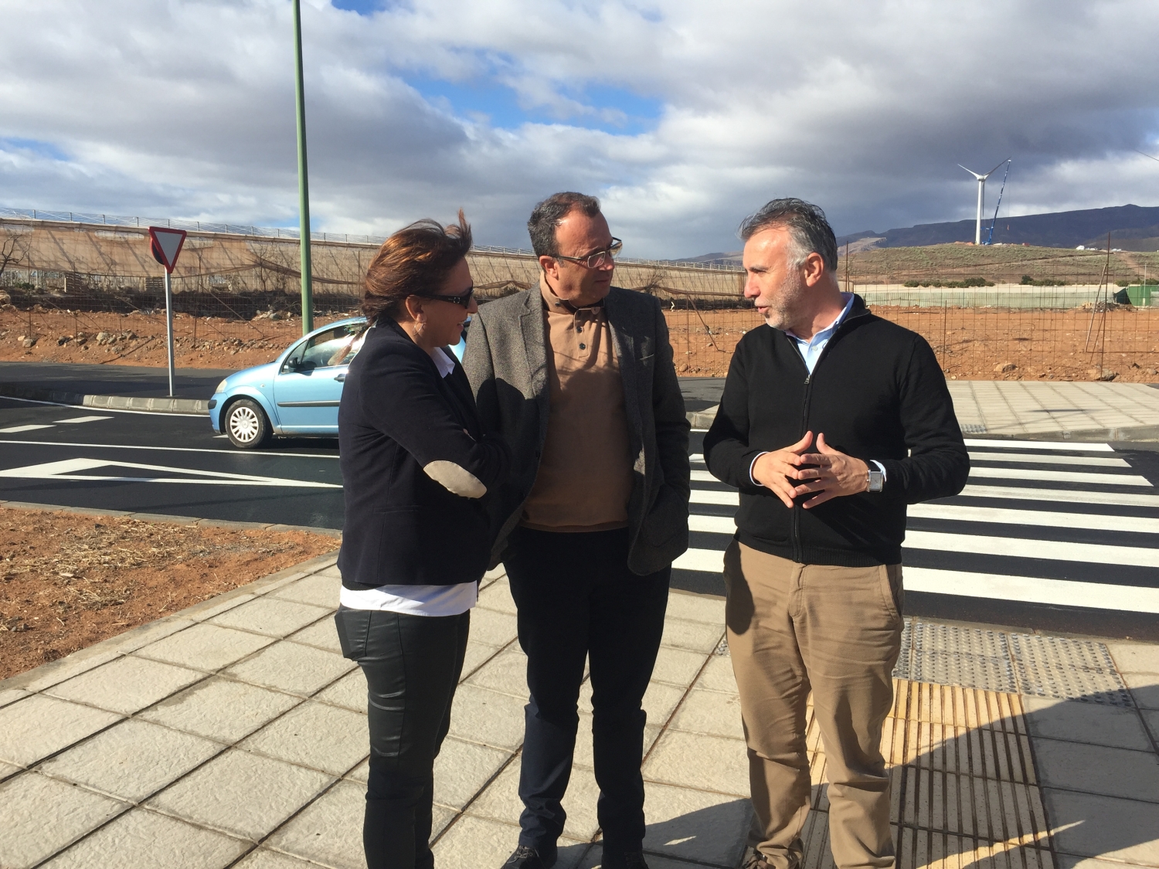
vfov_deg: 48.2
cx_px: 580
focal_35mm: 29
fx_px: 971
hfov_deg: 61.7
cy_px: 434
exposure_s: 1/1721
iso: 32
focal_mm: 4.15
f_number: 2.2
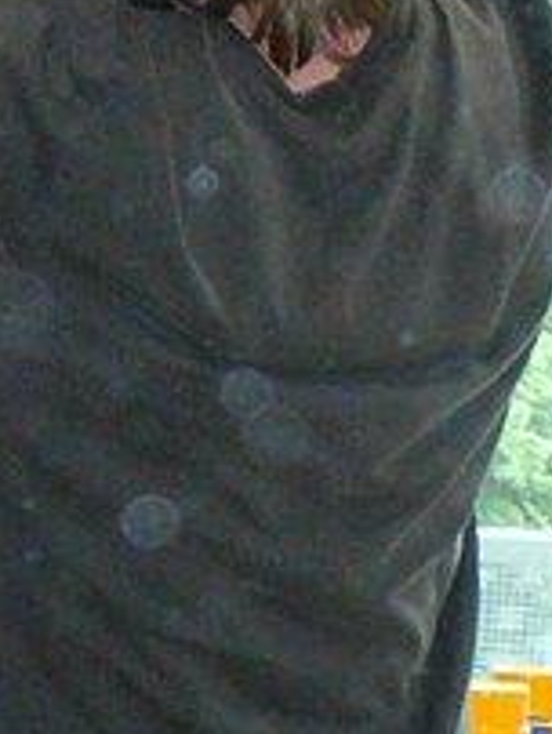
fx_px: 3671
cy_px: 1134
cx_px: -272
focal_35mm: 173
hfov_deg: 8.4
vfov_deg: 10.9
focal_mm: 5.2
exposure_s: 1/30
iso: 250
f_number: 2.8
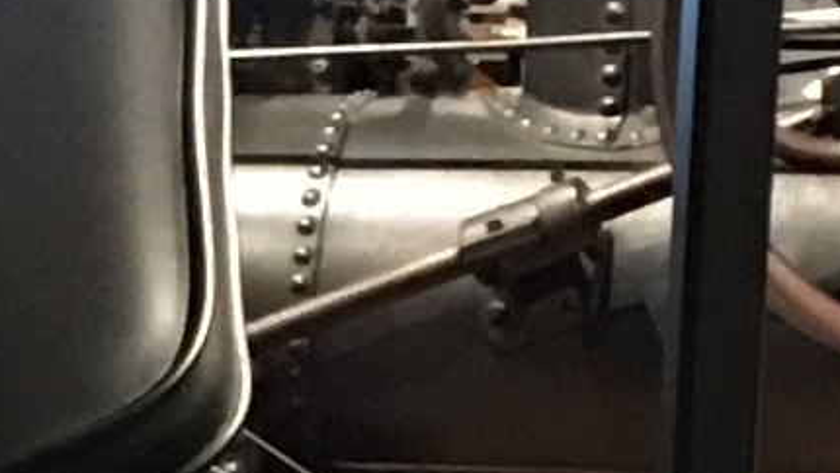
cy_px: 1394
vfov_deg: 4.0
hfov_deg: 7.0
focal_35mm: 296
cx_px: -1028
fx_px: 6594
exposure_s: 1/10
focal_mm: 4.15
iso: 100
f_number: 2.2
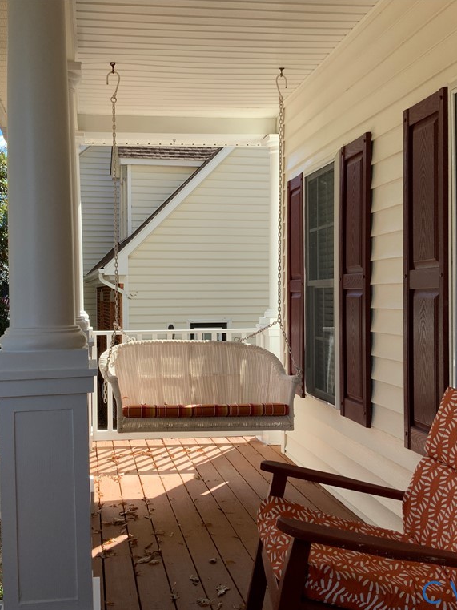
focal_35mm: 39
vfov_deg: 47.9
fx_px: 686
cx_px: 176
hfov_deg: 36.6
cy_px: 306
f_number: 1.8
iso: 16
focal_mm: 3
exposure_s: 1/415
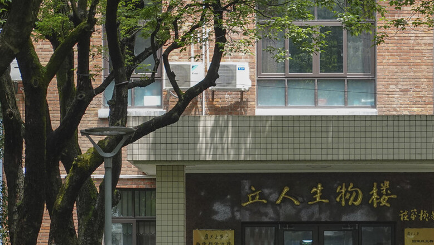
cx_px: 334
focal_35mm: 218
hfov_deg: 9.9
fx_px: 2509
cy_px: 182
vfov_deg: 5.6
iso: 320
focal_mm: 49.7
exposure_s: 1/160
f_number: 4.5
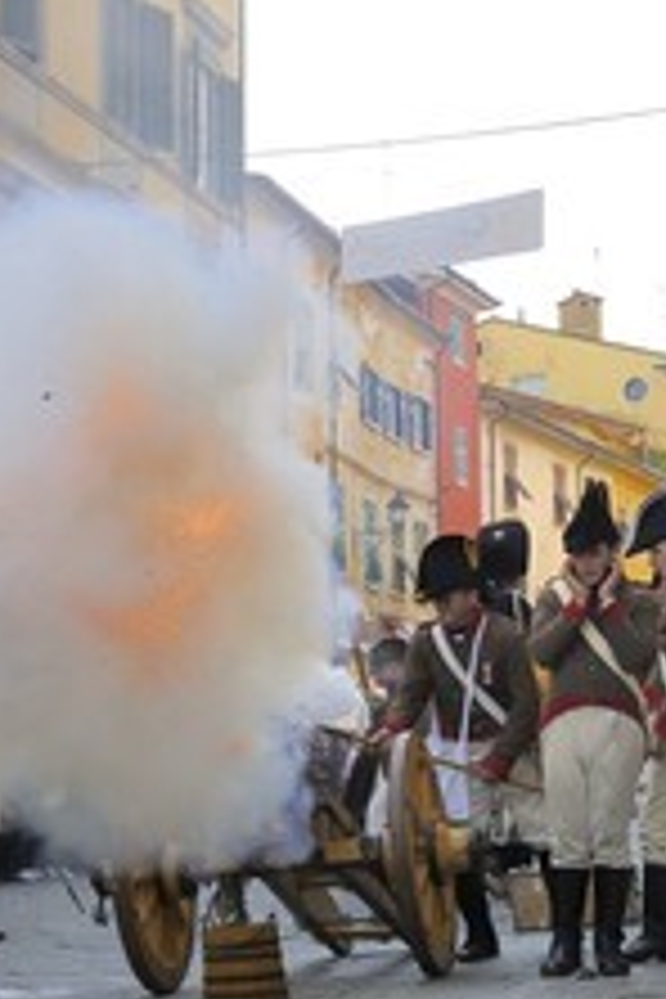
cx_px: -99
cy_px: 590
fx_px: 1998
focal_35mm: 72
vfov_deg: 28.0
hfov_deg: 18.1
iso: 800
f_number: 10
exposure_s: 1/320
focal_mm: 38
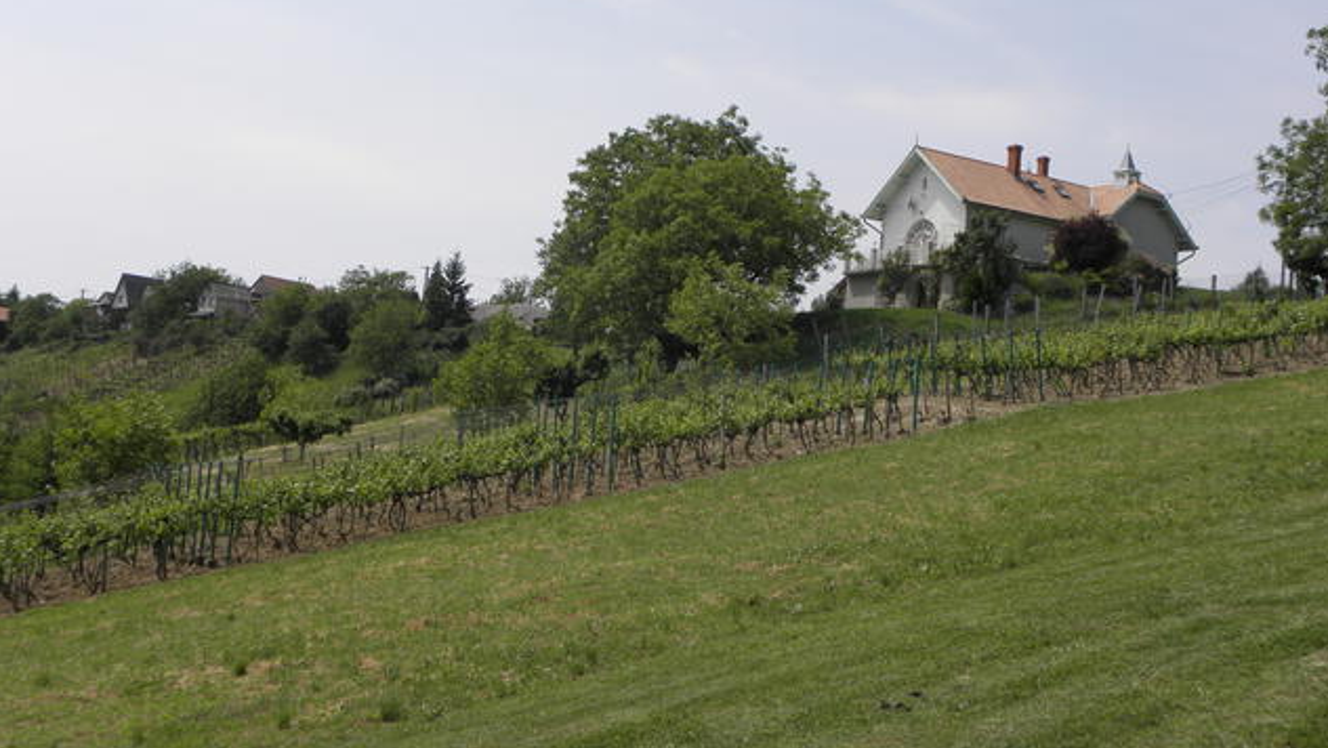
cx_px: 668
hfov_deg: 47.3
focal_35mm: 43
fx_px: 1515
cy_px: 277
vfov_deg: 27.6
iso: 64
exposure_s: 1/400
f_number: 5.6
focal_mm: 7.07
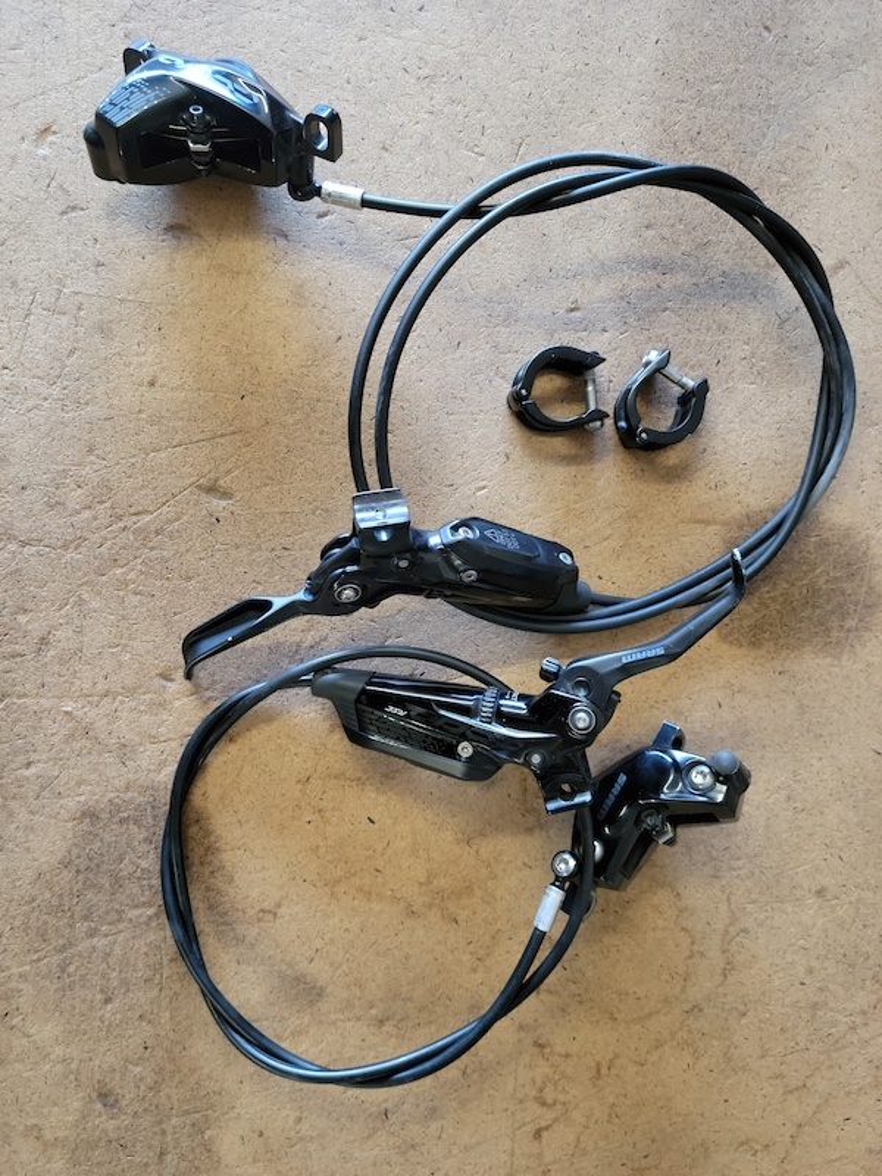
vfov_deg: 63.4
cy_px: 588
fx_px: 951
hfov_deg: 49.7
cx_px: 441
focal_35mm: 28
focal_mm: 5.9
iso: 250
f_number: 2
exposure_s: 1/39
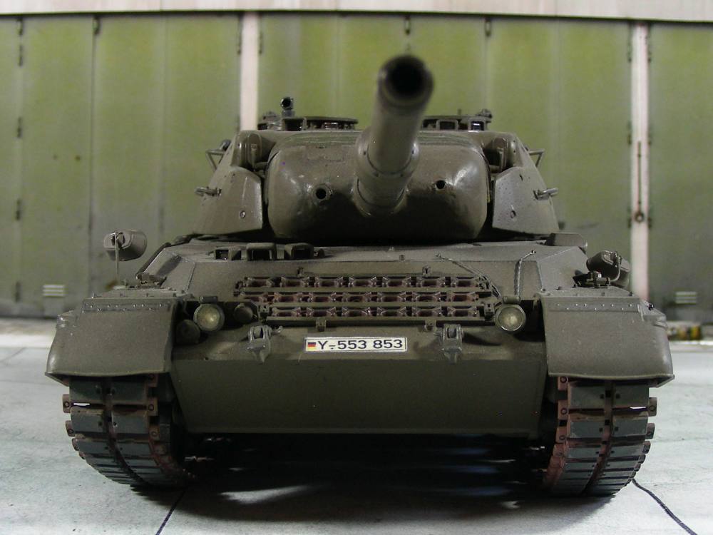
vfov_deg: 37.7
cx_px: 356
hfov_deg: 49.0
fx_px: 783
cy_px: 268
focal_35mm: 38
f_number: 3.5
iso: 50
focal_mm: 6.3
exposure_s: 1/10.5
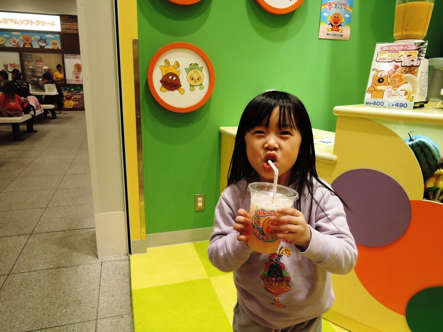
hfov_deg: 71.6
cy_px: 166
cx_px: 222
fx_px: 307
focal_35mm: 24
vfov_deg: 56.8
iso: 80
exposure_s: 1/40
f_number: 2.8
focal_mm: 5.1
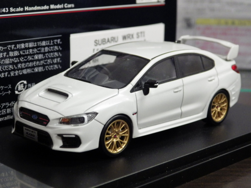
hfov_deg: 22.5
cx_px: 126
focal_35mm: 87
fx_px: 631
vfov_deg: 17.0
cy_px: 94
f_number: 4.4
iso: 800
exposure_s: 1/30
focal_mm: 15.6
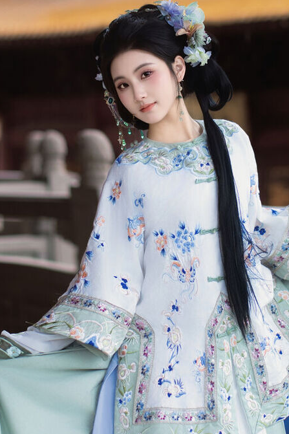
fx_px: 1385
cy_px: 125
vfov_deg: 17.7
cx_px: 171
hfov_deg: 11.9
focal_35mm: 115
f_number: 1.8
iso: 200
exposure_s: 1/125
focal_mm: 50
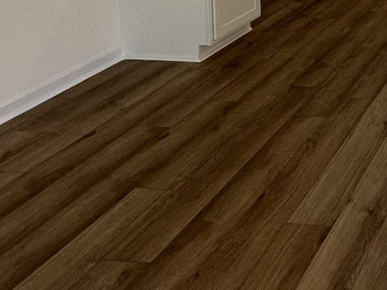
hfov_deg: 29.7
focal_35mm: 49
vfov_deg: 23.6
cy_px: -146
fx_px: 548
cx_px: 524
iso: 100
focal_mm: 2.22
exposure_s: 1/120
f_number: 2.2
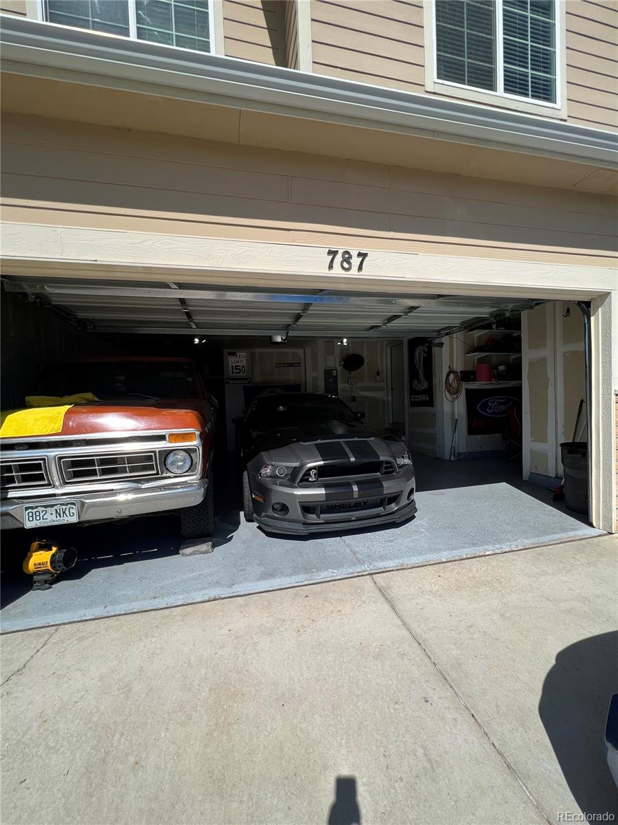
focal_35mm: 13
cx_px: 309
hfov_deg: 89.9
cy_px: 412
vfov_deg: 106.2
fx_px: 309
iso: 32
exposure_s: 1/1672
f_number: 1.8
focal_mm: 1.57
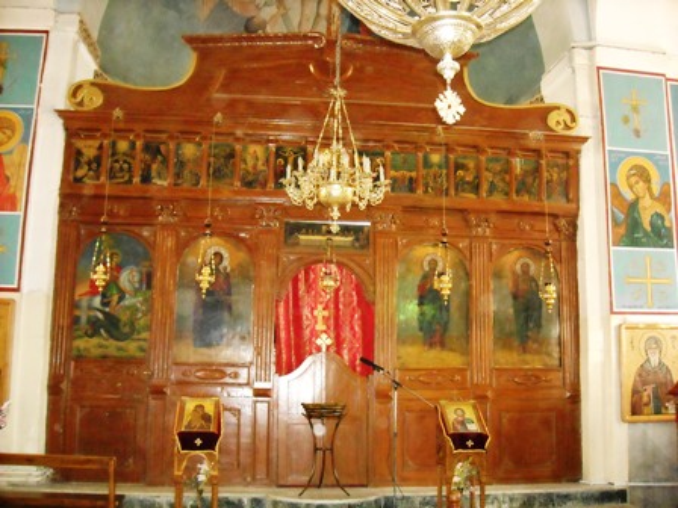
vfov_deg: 40.7
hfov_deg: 52.6
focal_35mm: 35
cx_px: 339
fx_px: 686
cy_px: 254
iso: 1000
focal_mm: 5.7
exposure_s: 1/60
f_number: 2.8
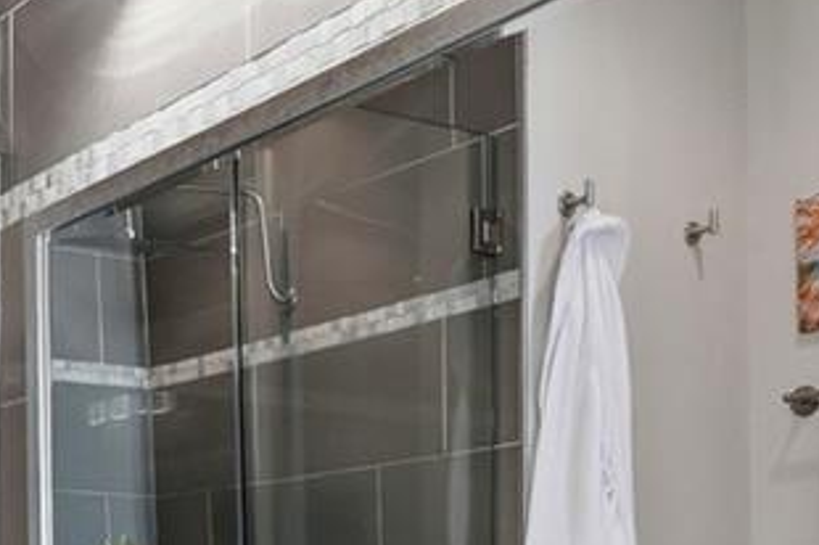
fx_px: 1409
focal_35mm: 62
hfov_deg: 29.6
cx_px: -55
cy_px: 653
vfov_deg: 20.5
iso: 100
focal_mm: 12
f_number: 8
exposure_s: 1/25
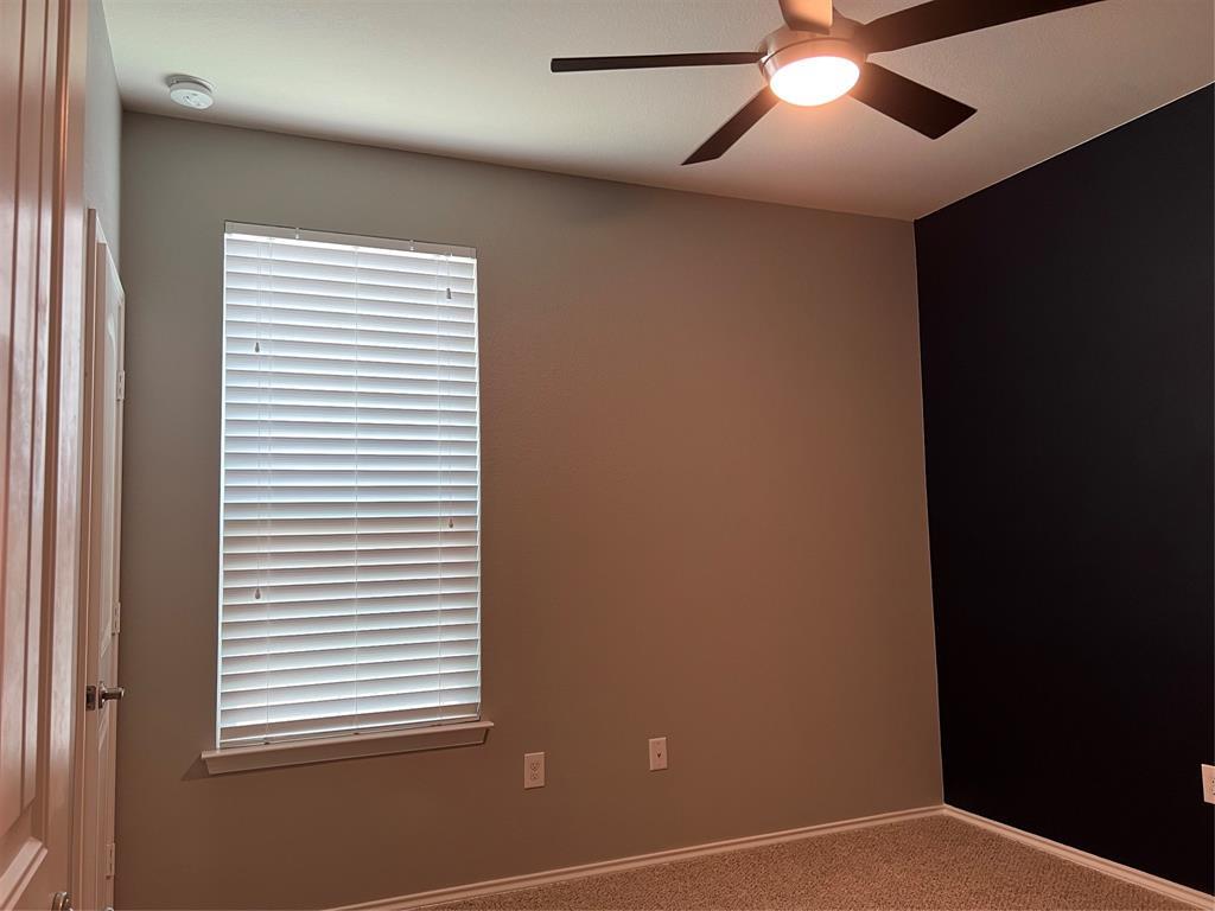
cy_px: 456
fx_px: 913
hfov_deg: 67.3
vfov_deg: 53.1
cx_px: 608
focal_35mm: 26
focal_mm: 5.7
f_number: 1.5
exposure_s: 1/60
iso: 100
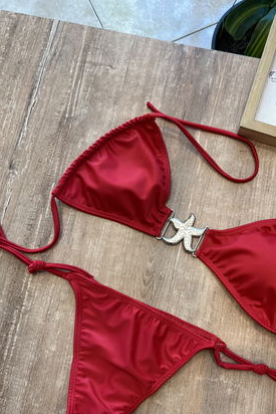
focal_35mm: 35
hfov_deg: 37.6
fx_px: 402
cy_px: 238
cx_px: 174
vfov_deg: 54.2
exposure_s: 1/100
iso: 50
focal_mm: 5.1
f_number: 1.6
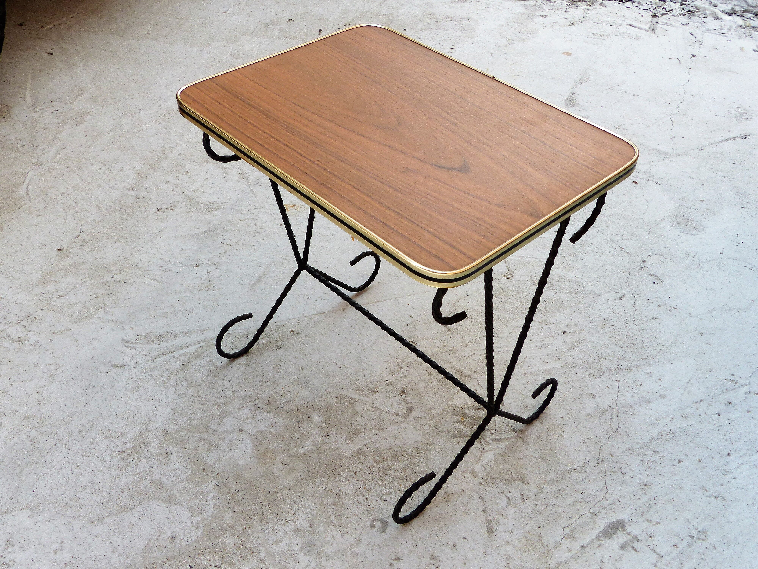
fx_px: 745
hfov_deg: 54.0
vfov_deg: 41.8
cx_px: 379
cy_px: 284
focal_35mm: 34
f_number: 4
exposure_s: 1/500
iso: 100
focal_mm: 6
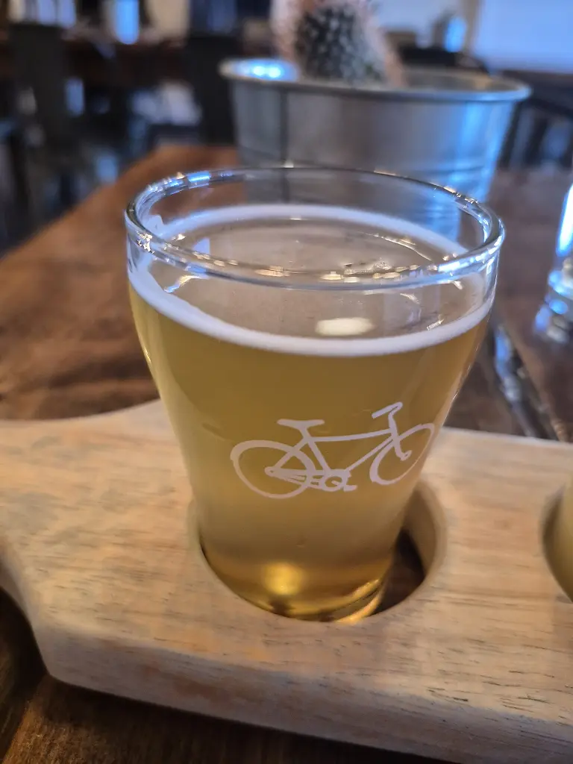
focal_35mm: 23
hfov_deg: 58.9
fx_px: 508
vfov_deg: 73.9
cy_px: 382
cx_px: 286
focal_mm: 5.4
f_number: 1.8
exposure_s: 1/120
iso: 800
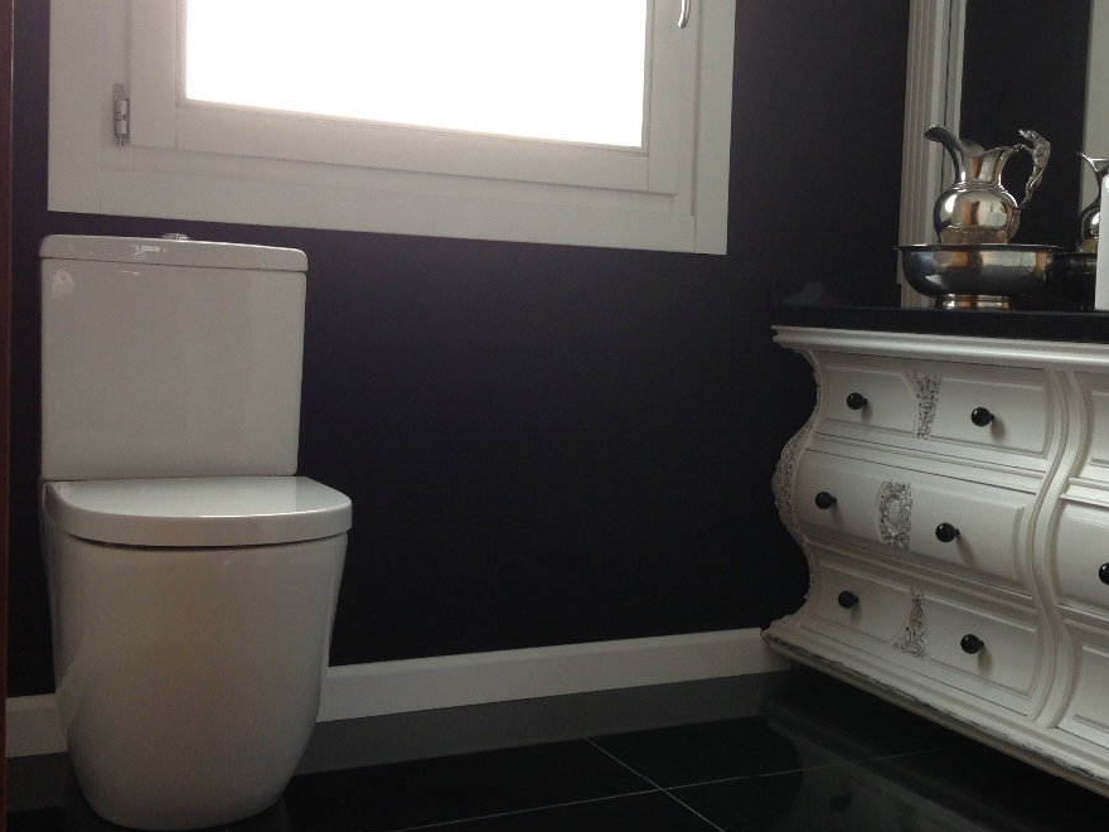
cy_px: 396
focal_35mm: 45
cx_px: 689
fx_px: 1442
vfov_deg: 32.2
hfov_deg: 41.8
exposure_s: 1/60
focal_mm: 4.13
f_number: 2.4
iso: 64
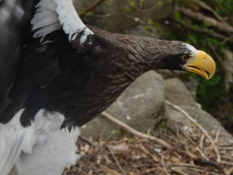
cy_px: 88
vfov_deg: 4.2
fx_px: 2356
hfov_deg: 5.7
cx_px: 116
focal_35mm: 350
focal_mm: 62.2
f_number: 5.7
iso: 200
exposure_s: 1/250
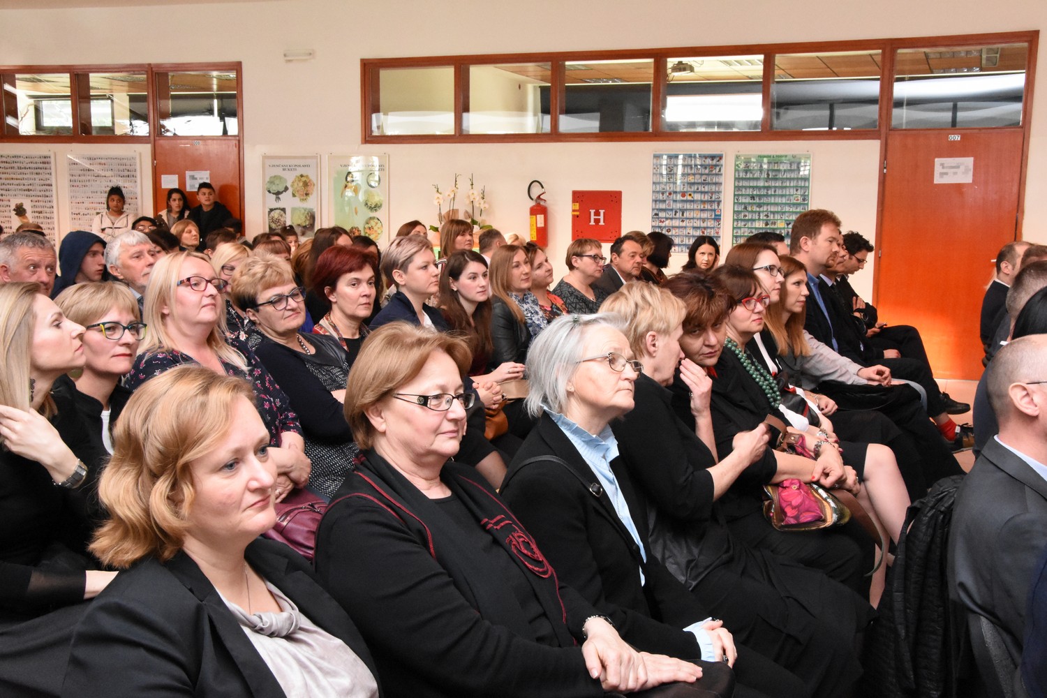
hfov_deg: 46.4
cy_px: 349
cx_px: 524
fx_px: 1221
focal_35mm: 42
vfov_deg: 31.9
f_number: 16
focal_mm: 28
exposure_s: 1/80
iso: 7200
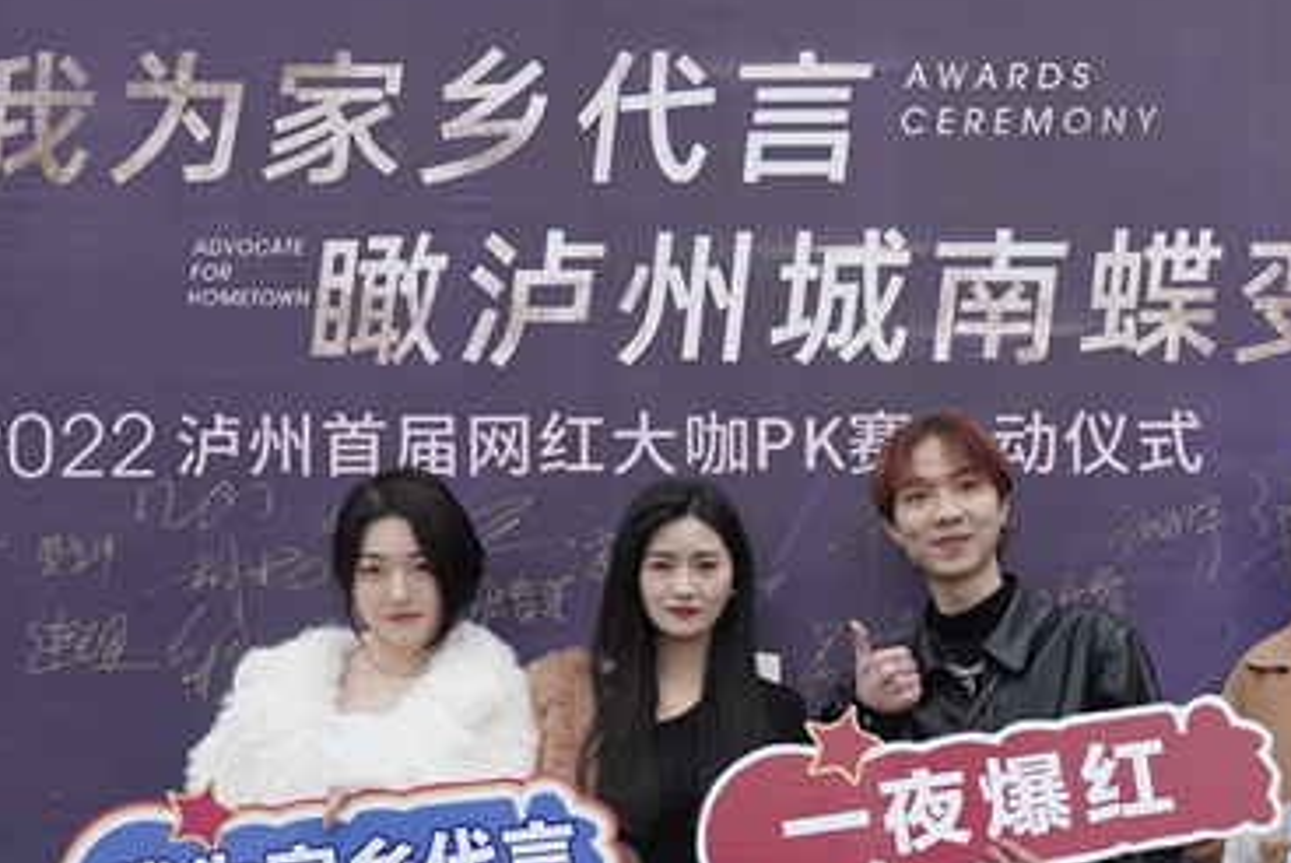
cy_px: 637
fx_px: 2369
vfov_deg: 20.5
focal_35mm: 66
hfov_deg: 30.1
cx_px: 940
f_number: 5
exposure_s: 1/250
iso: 250
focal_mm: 38
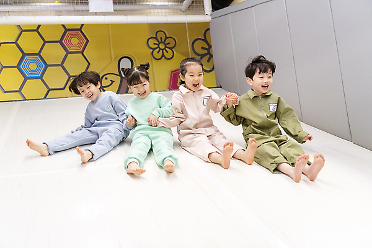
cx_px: 186
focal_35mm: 40
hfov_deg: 48.5
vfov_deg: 33.4
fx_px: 413
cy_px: 124
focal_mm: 40
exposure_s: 1/800
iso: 2500
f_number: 2.8
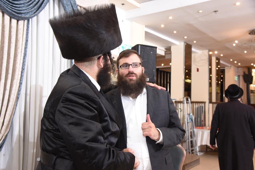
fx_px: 269
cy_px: 85
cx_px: 128
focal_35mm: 38
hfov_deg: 50.7
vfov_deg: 35.1
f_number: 6.3
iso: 800
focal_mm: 38
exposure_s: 1/100
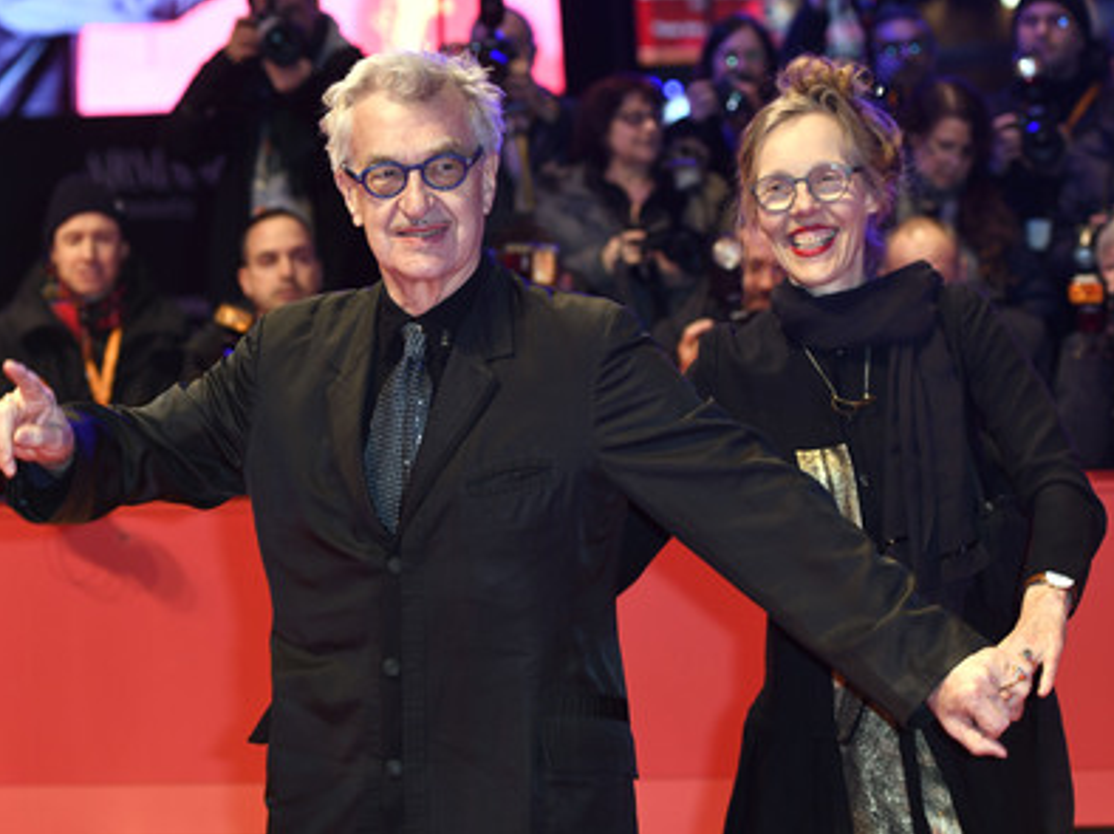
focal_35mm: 77
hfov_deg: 25.4
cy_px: 421
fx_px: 2476
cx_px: 564
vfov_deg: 19.1
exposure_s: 1/200
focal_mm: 70
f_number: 3.5
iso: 800
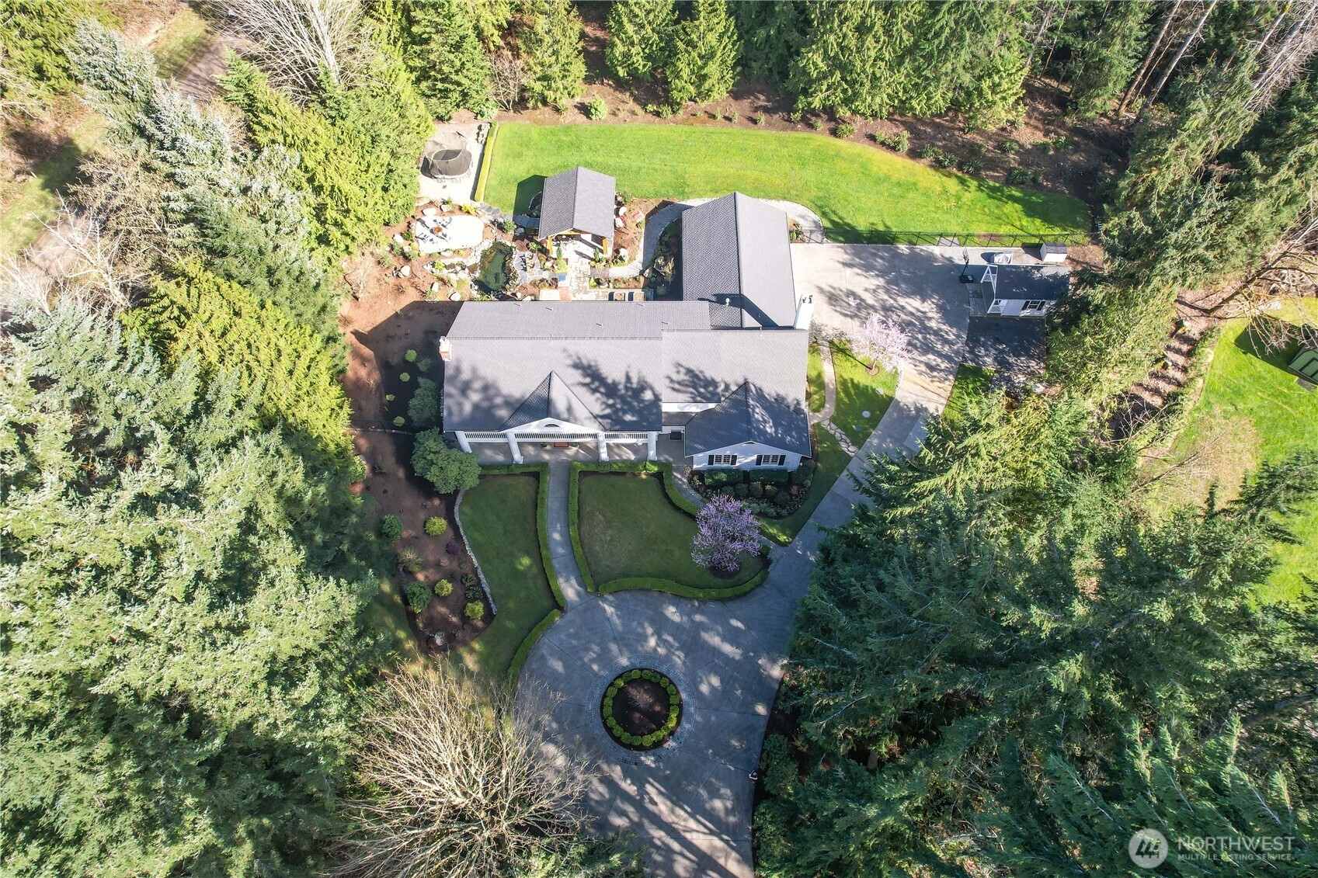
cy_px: 439
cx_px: 659
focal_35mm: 22
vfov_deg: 57.2
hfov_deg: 78.6
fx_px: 805
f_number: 2.8
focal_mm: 8.38
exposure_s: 1/350
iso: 100
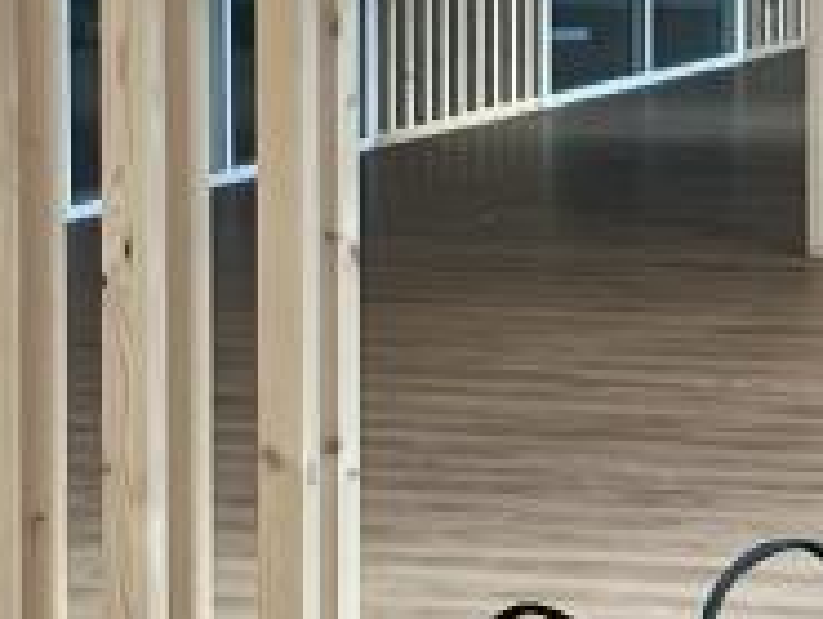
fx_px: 4282
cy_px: 22
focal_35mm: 180
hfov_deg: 10.8
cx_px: 1037
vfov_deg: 8.2
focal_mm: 4.2
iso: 80
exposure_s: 1/121
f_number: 1.6
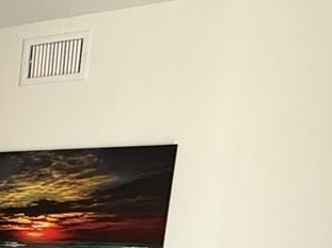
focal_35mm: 72
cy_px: 400
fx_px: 690
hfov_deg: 22.5
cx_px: -156
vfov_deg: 17.7
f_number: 2.2
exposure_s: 1/120
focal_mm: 2.22
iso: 250
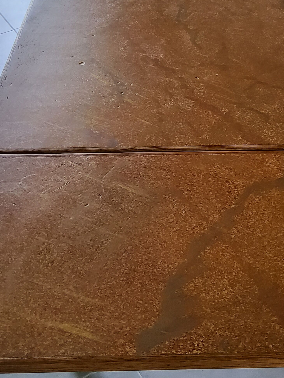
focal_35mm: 55
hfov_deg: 26.3
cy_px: 131
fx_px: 601
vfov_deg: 34.7
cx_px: 201
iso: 200
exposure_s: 1/114
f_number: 2
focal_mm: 3.08
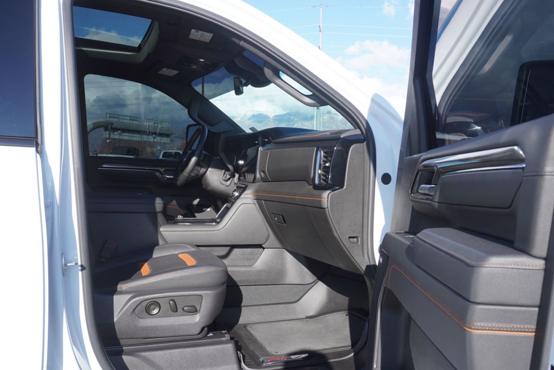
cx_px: 277
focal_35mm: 32
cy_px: 185
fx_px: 485
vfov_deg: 41.8
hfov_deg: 59.5
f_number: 6.3
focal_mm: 21
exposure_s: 1/160
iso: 100
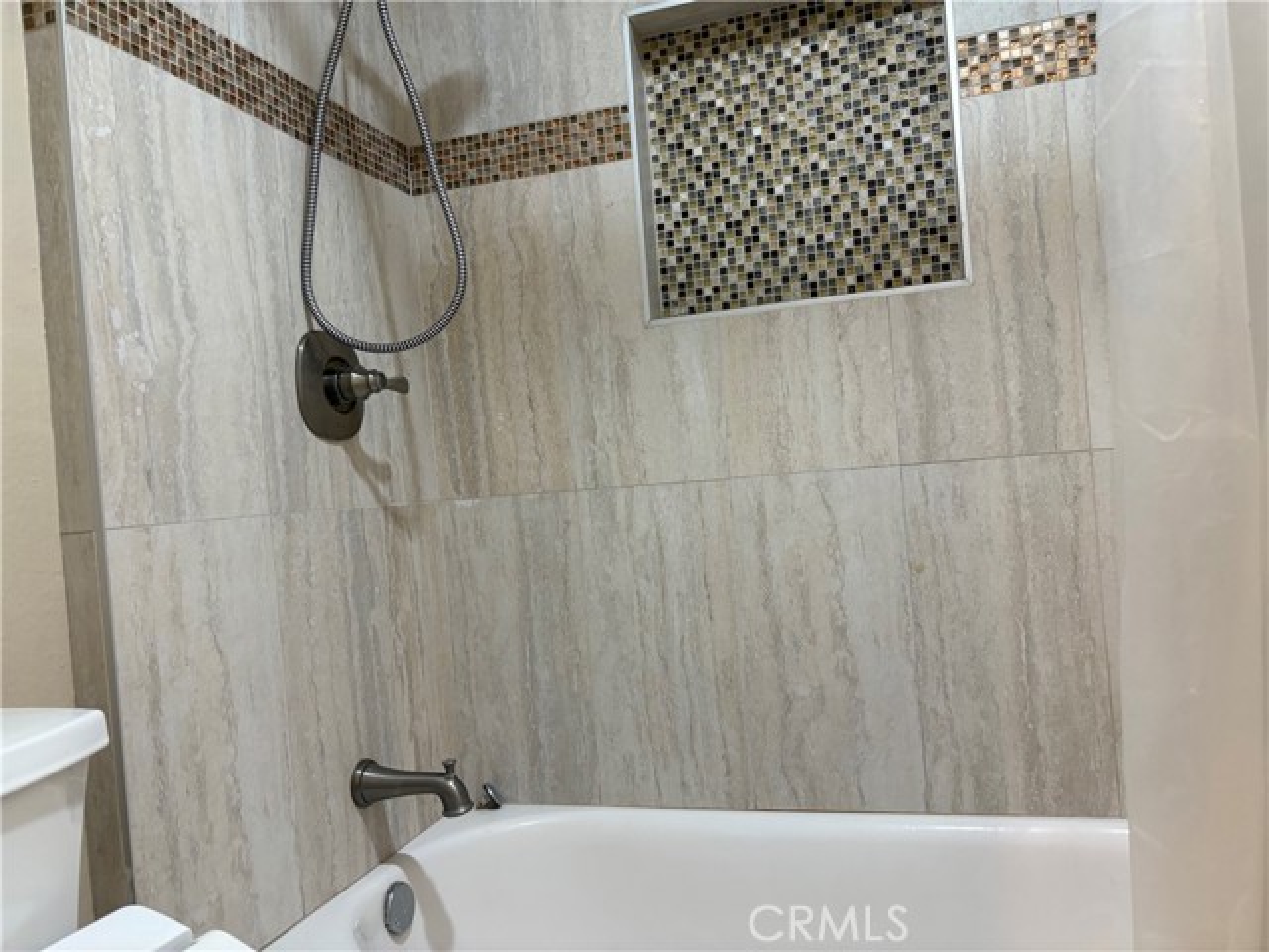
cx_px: 634
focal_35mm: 26
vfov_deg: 53.1
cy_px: 476
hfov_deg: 67.3
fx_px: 953
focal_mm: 5.96
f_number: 1.6
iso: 160
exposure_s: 1/60
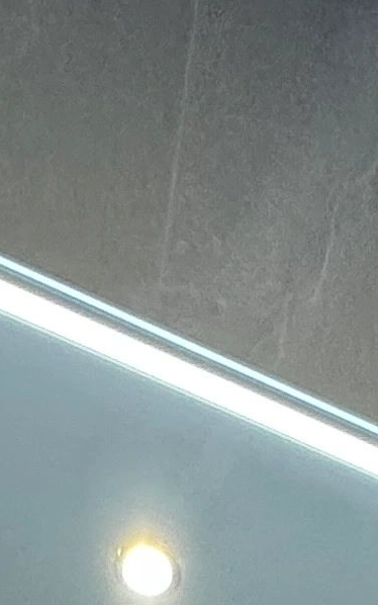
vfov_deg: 11.0
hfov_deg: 13.1
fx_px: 1647
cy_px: 1885
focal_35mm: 100
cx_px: 177
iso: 200
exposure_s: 1/100
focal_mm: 2.22
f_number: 2.2
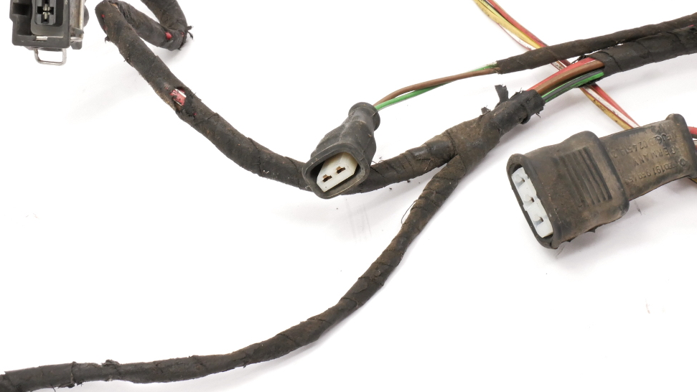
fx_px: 1016
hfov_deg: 37.8
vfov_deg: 21.7
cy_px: 125
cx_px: 341
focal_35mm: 55
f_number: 18
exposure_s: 1/40
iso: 1600
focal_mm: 23
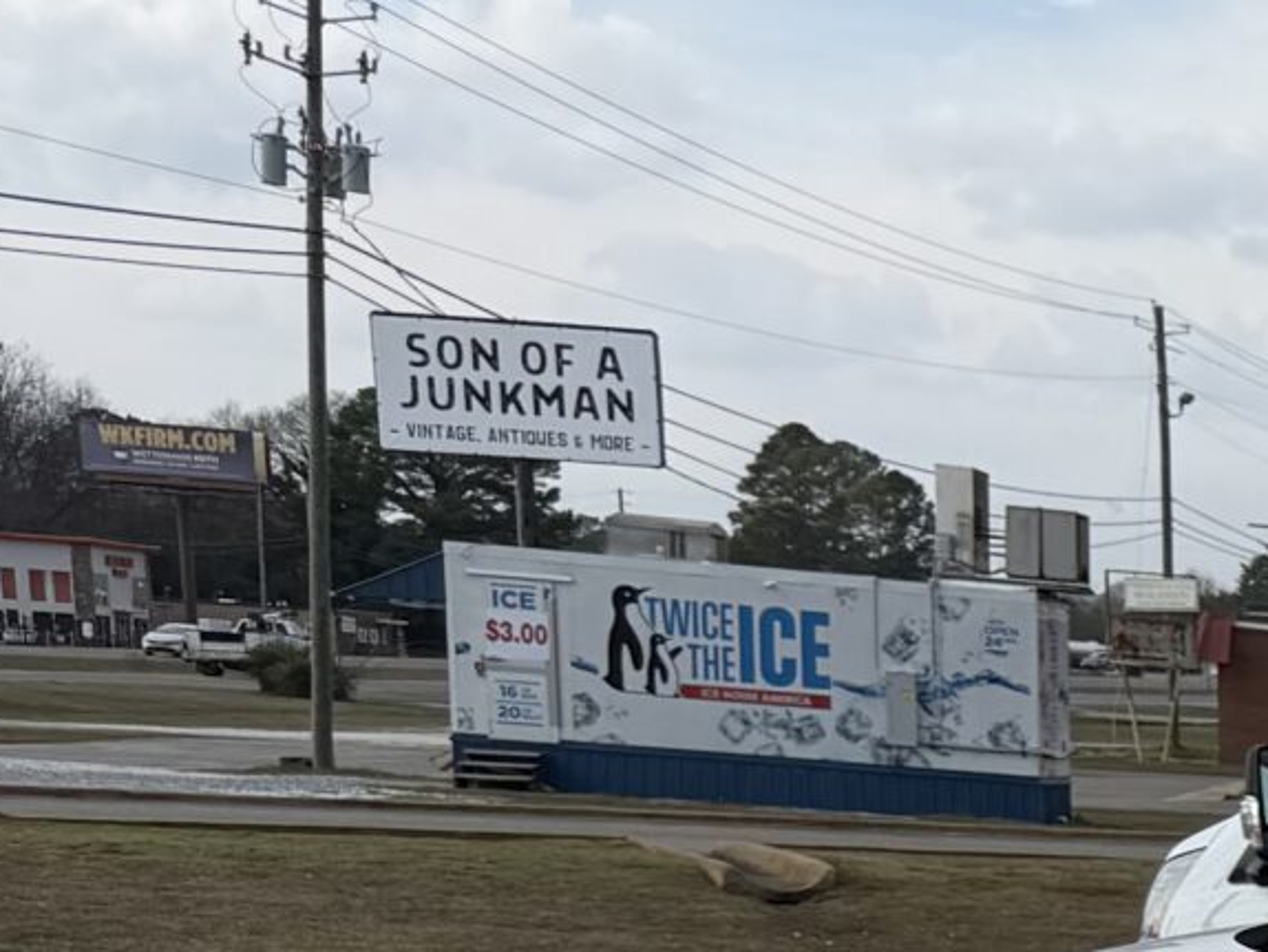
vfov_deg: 12.5
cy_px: 1765
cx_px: 2724
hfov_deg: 14.4
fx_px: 3921
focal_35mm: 107
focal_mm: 6.76
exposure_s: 1/4975
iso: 80
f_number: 1.78
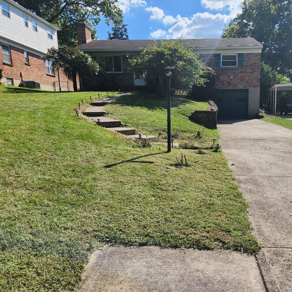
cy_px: 168
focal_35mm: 34
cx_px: 208
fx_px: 324
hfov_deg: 47.2
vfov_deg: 48.3
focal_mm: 5.4
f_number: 1.8
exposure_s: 1/1387
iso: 20
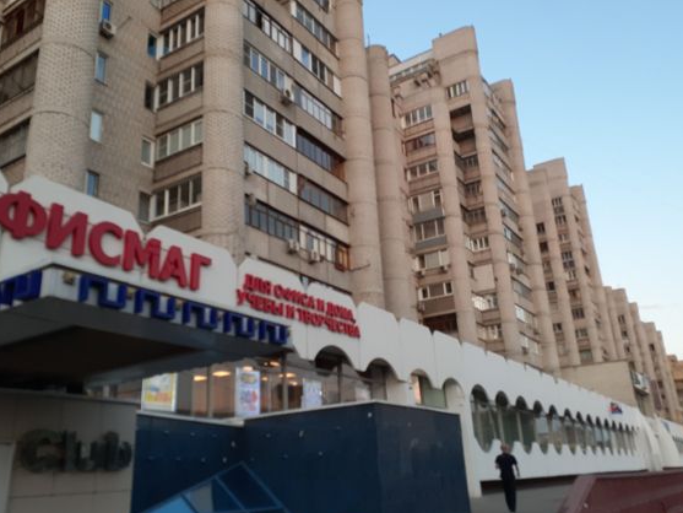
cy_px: 254
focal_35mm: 31
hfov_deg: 58.3
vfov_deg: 45.5
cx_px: 327
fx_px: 612
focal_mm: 3.6
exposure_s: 1/50
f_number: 1.9
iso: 50
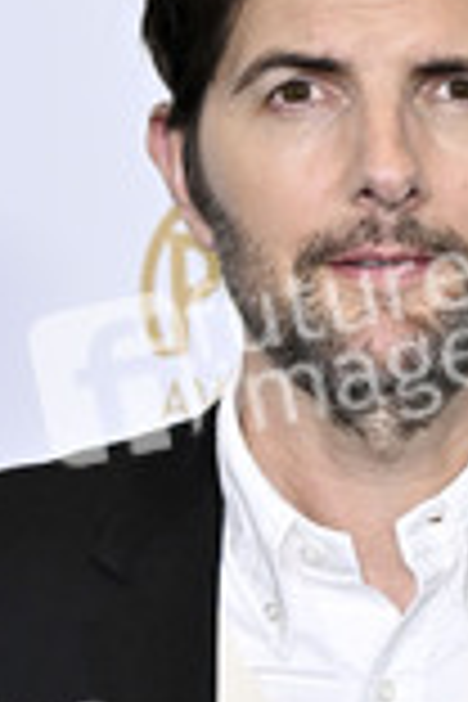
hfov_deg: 4.7
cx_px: 392
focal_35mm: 294
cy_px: 585
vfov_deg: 7.0
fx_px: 5733
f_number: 5.6
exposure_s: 1/320
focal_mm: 77
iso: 2000
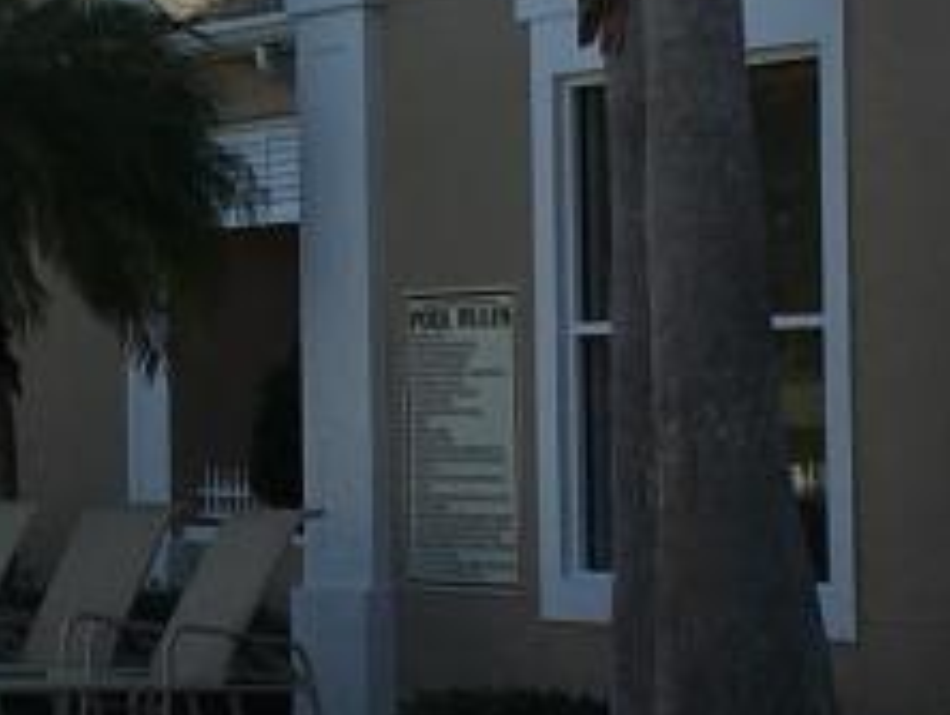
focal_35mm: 178
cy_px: 274
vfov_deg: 8.4
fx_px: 4890
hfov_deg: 10.8
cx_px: -285
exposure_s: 1/1012
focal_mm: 4.15
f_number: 2.2
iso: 25
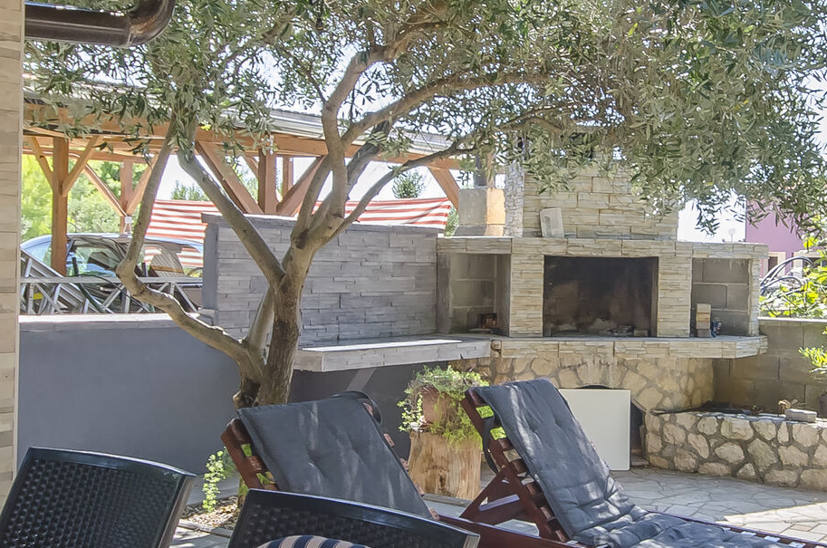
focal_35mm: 46
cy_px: 296
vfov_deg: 29.1
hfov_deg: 42.2
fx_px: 1055
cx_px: 554
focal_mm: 10
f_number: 7.1
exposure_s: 1/200
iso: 200
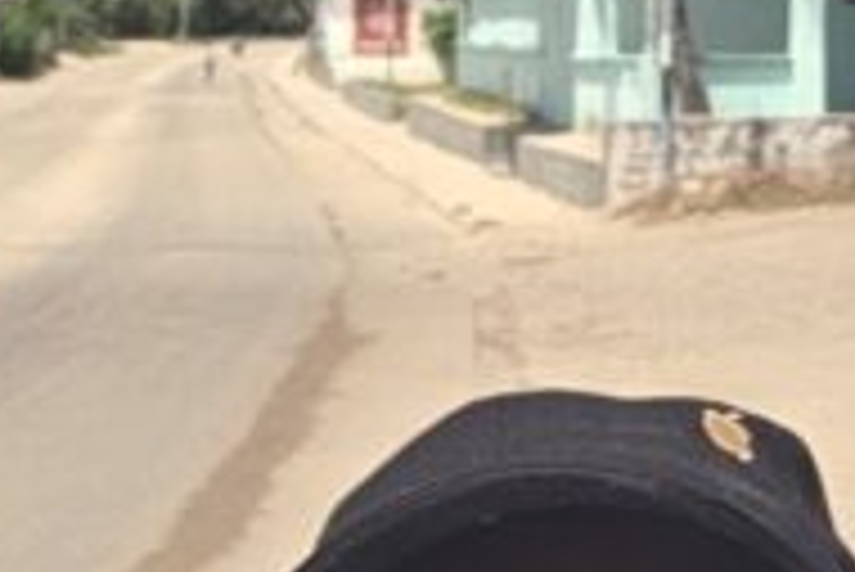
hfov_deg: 14.2
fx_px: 3327
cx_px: 1012
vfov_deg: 9.6
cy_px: -212
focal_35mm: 140
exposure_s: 1/1120
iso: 25
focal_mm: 3.3
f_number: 2.2
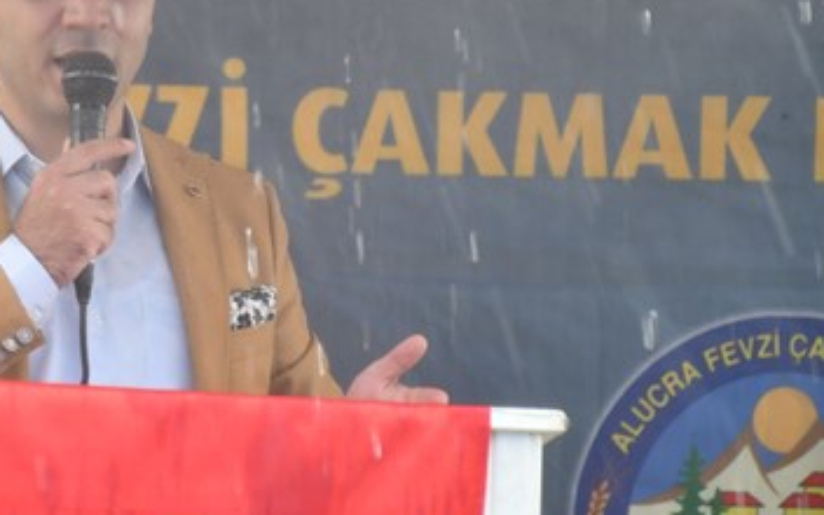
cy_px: 119
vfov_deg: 4.3
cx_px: 59
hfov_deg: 6.9
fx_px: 6849
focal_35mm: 305
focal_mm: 100
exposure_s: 1/125
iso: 800
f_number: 5.6
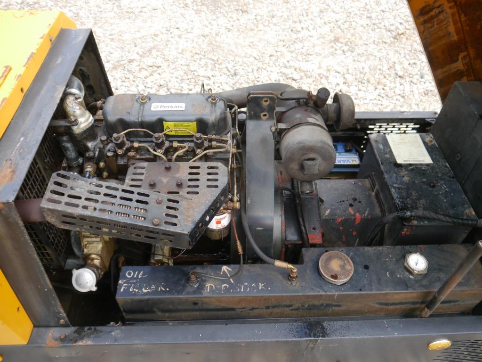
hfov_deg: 63.4
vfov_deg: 49.7
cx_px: 241
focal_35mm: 28
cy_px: 181
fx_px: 390
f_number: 4
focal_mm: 14
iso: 160
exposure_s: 1/125
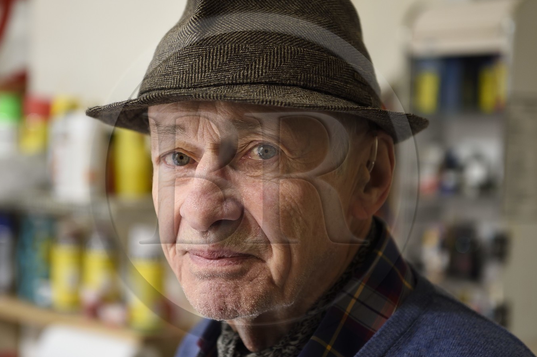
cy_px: 179
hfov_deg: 27.4
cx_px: 253
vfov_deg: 18.4
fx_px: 1103
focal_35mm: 74
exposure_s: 1/80
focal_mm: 62
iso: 1600
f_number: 4
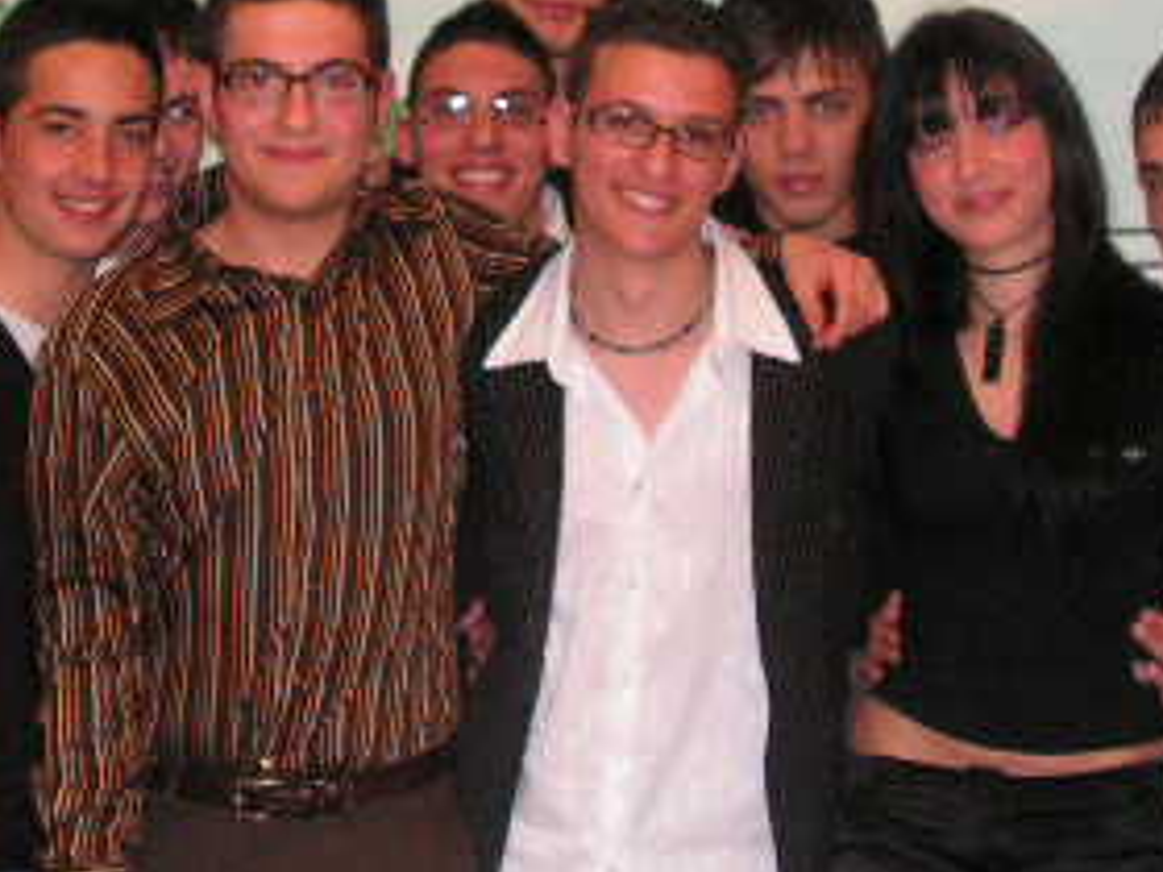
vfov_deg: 16.8
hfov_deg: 22.5
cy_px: 158
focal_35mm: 87
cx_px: 523
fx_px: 2923
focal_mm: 6.4
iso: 200
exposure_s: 1/40
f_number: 3.2
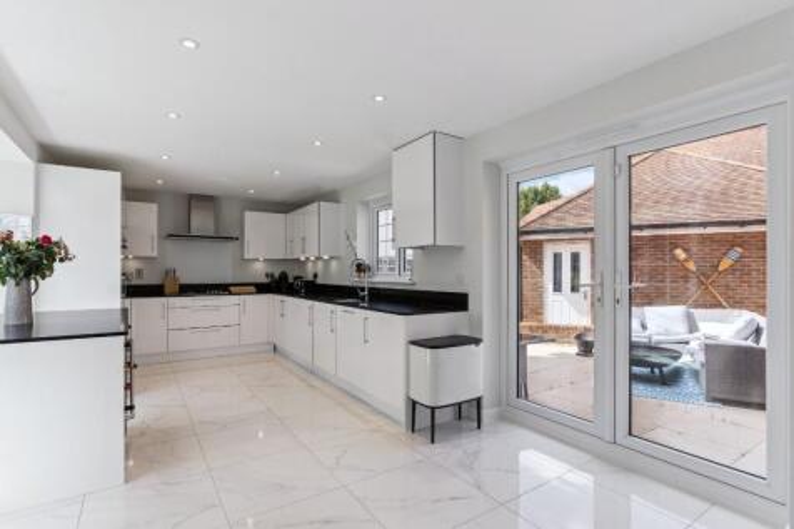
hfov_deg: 93.3
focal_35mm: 17
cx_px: 397
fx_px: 375
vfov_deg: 70.4
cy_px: 264
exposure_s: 1/400
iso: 800
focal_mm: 17
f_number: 6.3
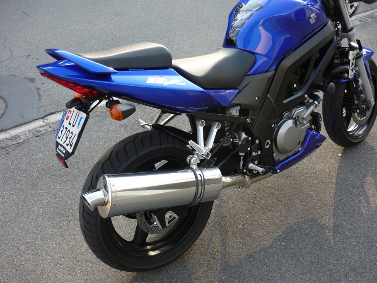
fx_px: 359
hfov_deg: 55.3
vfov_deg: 43.0
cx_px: 188
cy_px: 142
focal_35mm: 33
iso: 100
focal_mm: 5.5
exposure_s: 1/160
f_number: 2.8
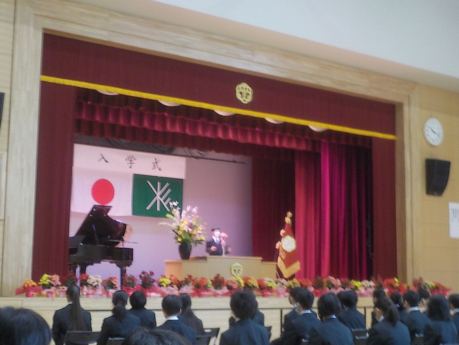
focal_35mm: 58
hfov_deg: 33.2
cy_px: 172
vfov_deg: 25.2
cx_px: 230
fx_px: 769
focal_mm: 7.9
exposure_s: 1/15
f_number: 4.7
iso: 400
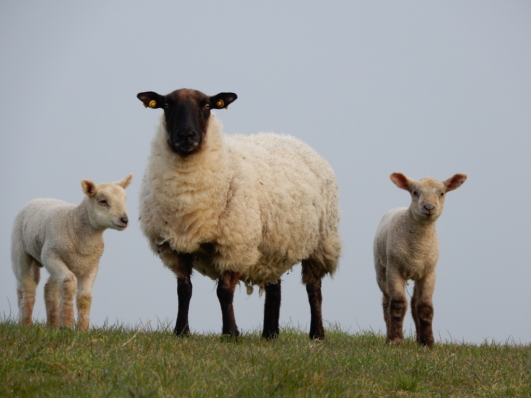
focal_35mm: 275
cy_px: 199
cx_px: 266
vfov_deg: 5.4
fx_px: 4218
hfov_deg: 7.2
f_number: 6.3
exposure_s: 1/125
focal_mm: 49.1
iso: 200
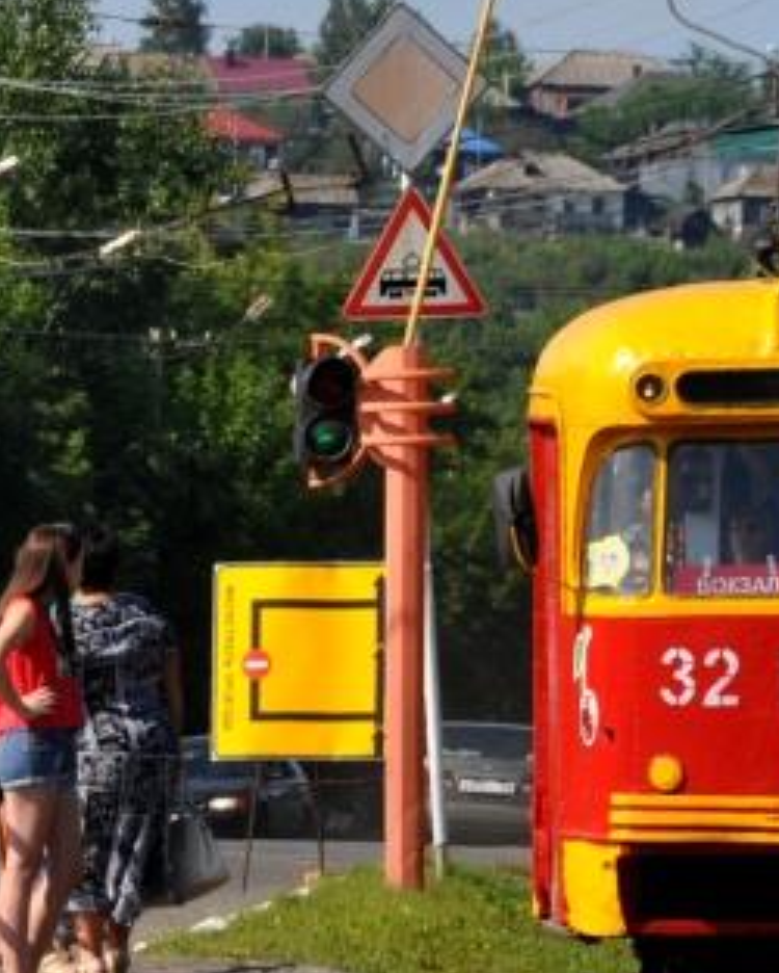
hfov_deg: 3.2
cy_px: 395
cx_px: -31
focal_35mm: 485
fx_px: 13950
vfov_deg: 4.0
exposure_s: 1/400
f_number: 10
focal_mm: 105
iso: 200
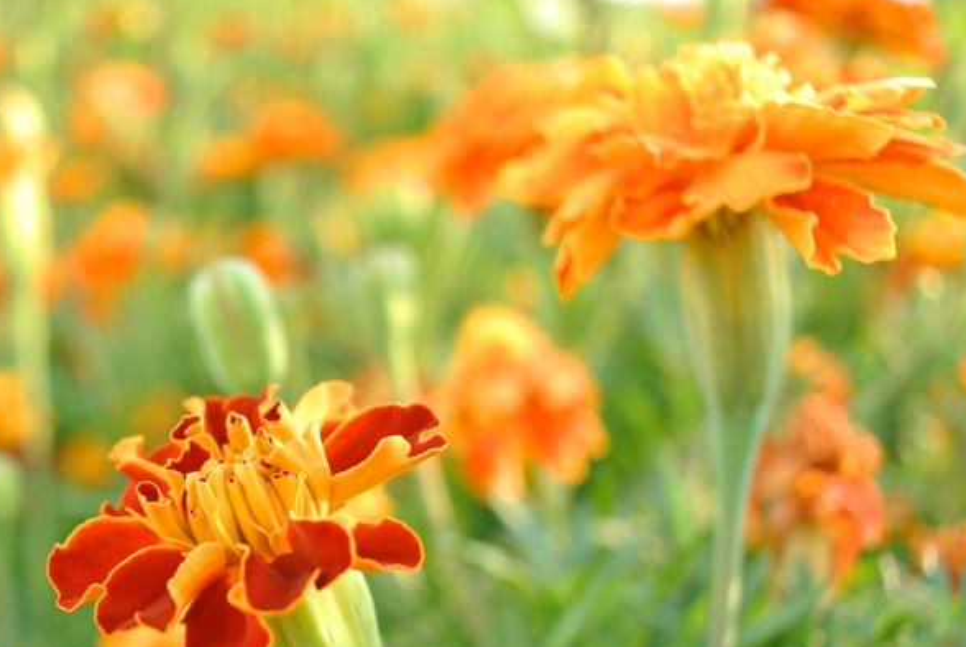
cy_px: 469
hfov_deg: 40.1
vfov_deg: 28.4
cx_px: 191
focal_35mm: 47
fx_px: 1263
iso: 100
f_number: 2.8
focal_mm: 10
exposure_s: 1/125
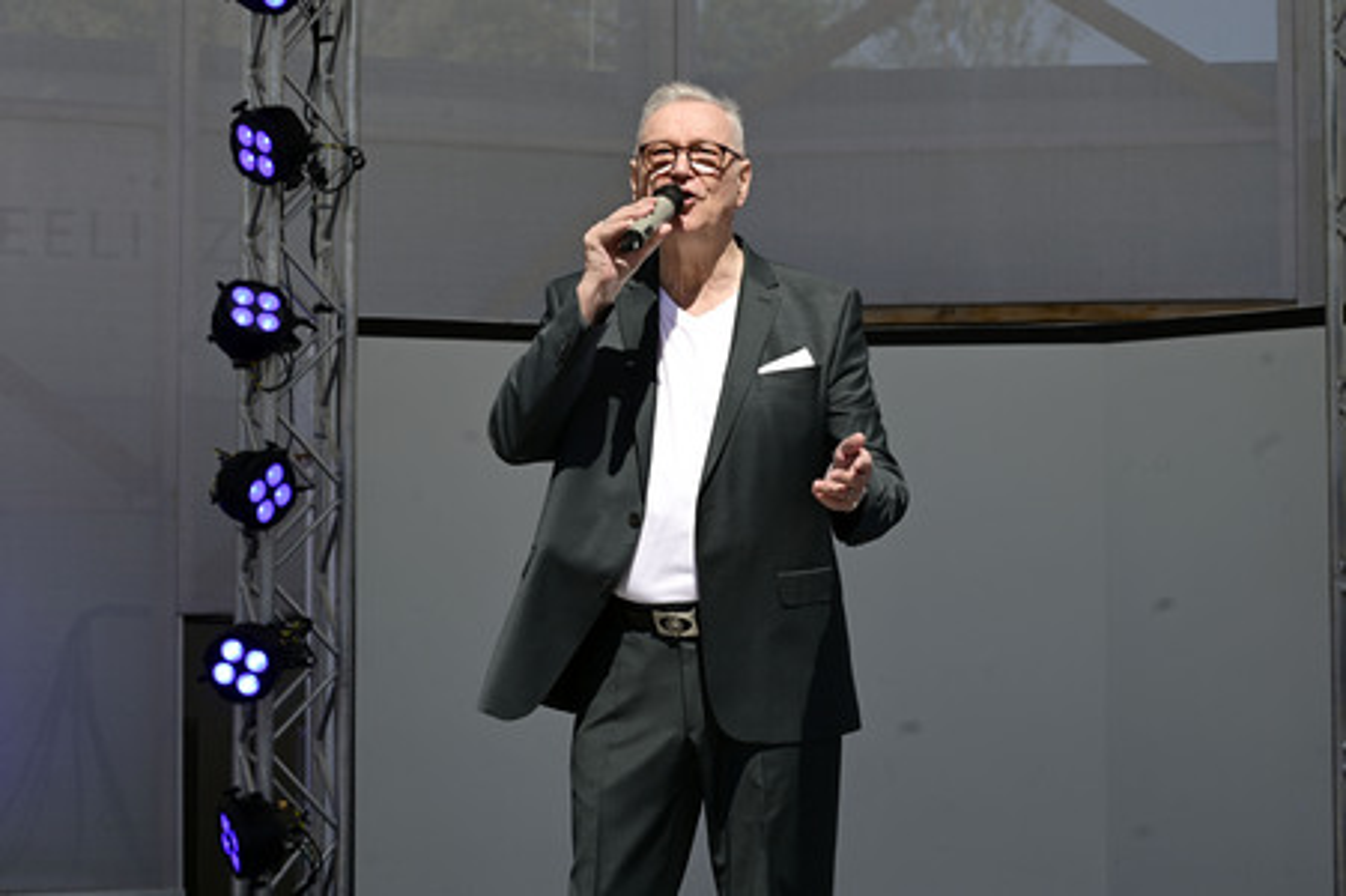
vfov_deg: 15.9
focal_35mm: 86
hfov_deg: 23.7
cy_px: 448
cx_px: 673
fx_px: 3213
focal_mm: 86
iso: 64
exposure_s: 1/200
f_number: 9
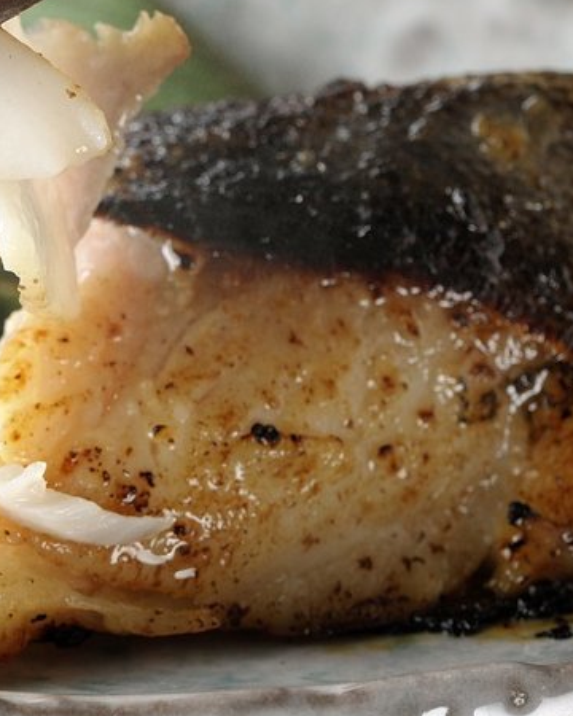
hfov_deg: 5.5
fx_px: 5936
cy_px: 50
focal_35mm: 280
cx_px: -158
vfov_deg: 6.9
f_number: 13
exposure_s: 1/125
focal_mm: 105
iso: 100
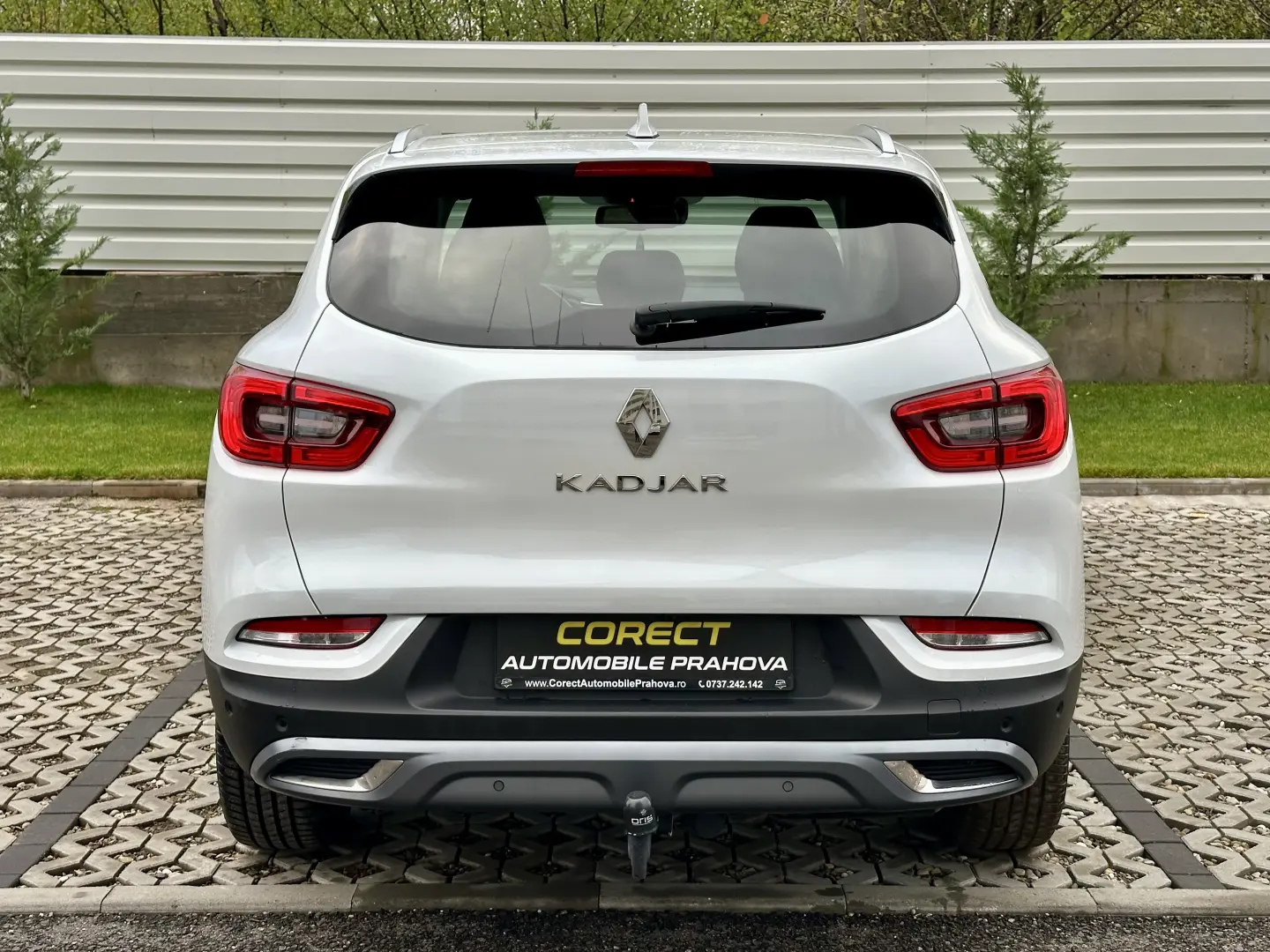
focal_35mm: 48
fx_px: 1761
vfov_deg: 30.3
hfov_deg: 39.7
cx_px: 635
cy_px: 476
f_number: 1.78
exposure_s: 1/211
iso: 50
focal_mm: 6.86
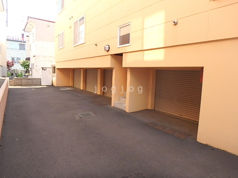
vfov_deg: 63.4
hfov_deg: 79.0
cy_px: 89
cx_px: 119
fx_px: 144
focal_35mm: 21
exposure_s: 1/200
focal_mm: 3.7
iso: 125
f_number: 3.5
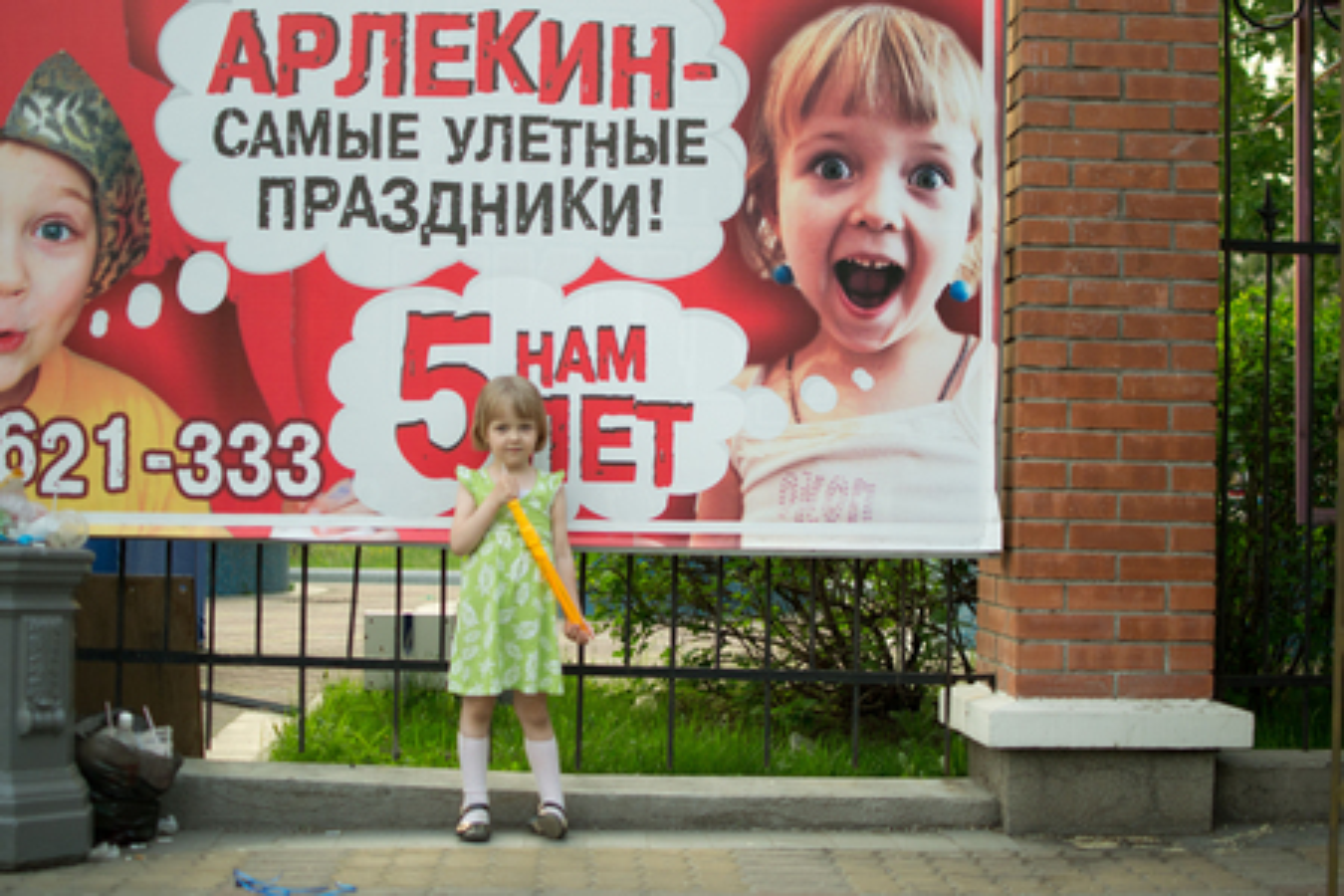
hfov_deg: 37.9
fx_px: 1960
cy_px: 448
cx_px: 672
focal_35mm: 52
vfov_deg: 25.8
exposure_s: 1/640
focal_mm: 35
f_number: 1.8
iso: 400
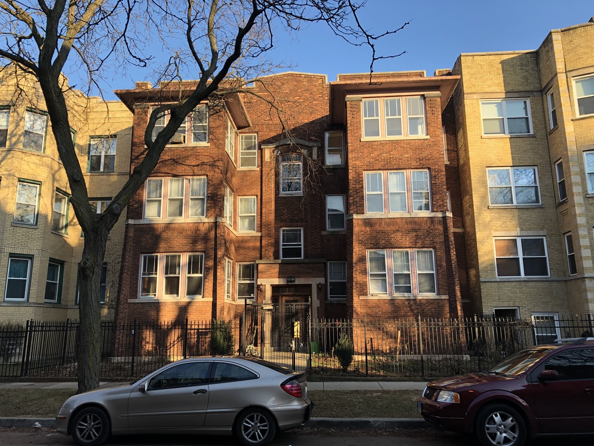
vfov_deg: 49.7
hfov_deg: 63.4
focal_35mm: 28
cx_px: 297
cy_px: 223
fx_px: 480
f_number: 1.8
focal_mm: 3.99
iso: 20
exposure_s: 1/392
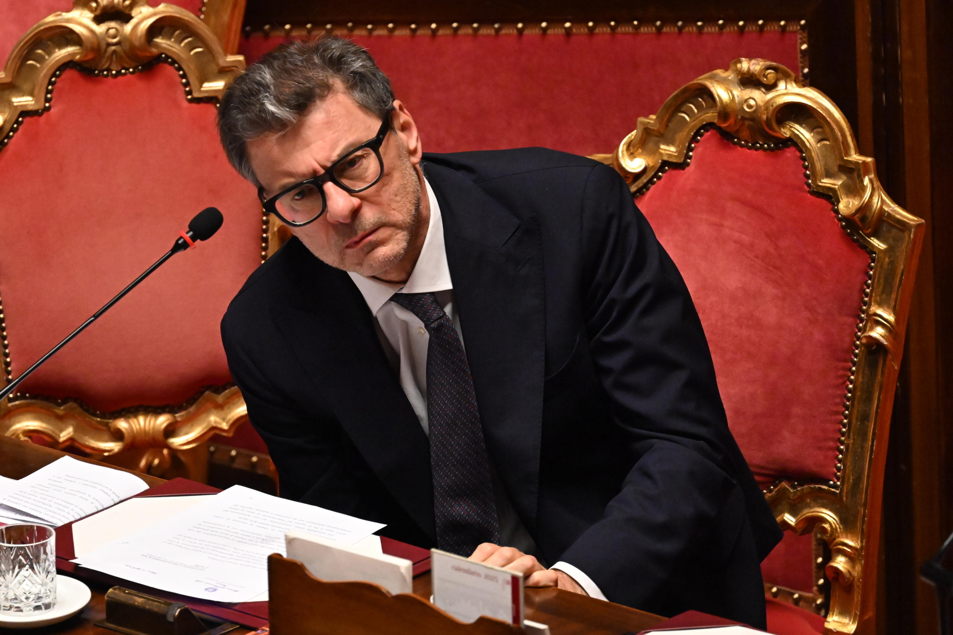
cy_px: 318
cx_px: 476
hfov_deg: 5.2
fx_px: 10588
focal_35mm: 400
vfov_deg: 3.4
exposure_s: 1/160
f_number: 5.6
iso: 5000
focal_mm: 400
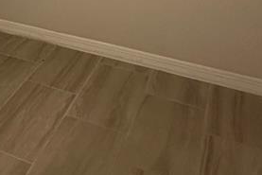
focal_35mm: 63
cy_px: -100
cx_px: -36
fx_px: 459
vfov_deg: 18.6
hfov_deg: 28.5
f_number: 2.2
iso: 200
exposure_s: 1/60
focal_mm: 2.22
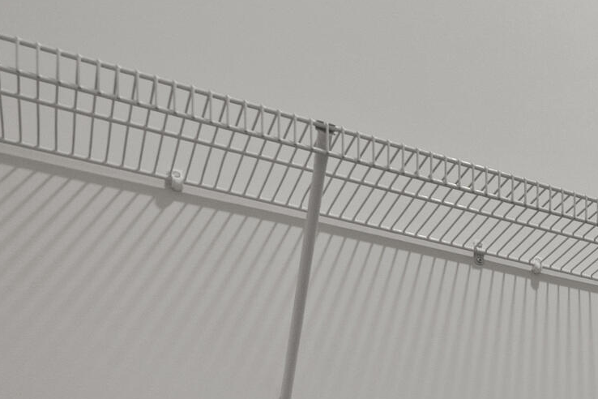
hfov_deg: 20.9
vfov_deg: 17.6
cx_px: 1083
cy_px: 683
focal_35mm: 65
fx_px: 1080
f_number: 8
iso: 800
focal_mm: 16
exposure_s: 1/15
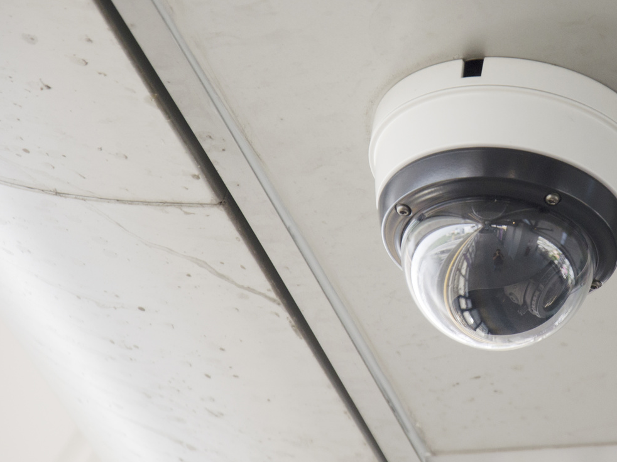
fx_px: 4648
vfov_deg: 5.7
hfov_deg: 7.6
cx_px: 491
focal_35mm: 261
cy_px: 180
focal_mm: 105
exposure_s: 1/250
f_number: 5.6
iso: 400
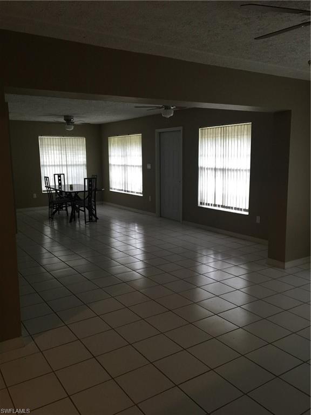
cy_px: 208
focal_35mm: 29
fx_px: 347
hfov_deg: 48.2
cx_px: 156
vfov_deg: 61.7
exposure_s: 1/15
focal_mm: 4.15
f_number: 2.2
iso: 80
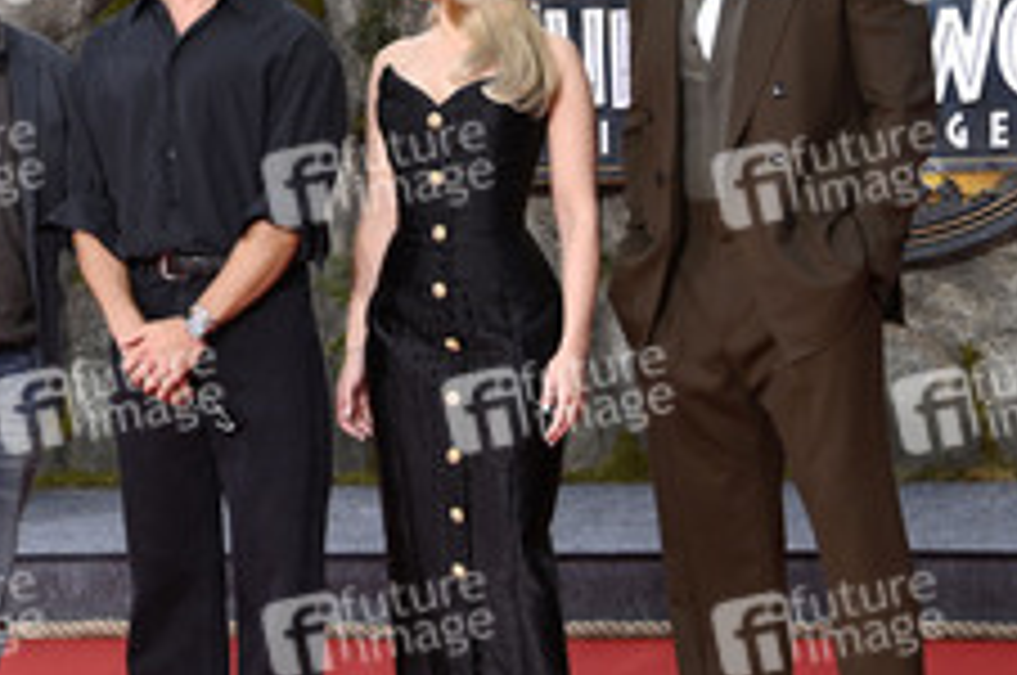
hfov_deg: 10.5
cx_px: 439
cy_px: 288
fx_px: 5529
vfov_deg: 7.0
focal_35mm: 196
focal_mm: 98
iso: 640
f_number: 8
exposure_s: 1/200
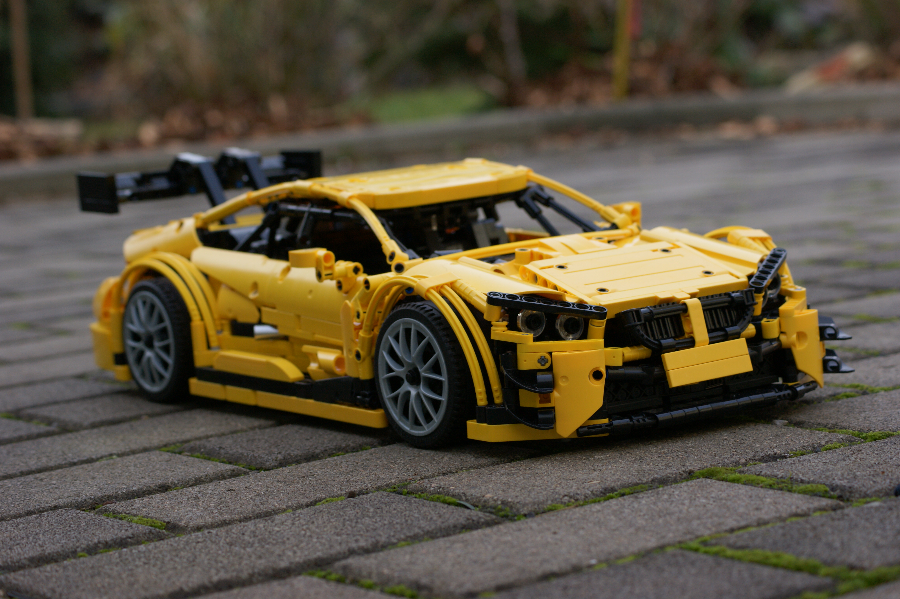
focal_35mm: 82
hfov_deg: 24.6
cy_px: 300
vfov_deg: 16.5
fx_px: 2061
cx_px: 450
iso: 200
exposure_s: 1/125
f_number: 6.3
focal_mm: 55
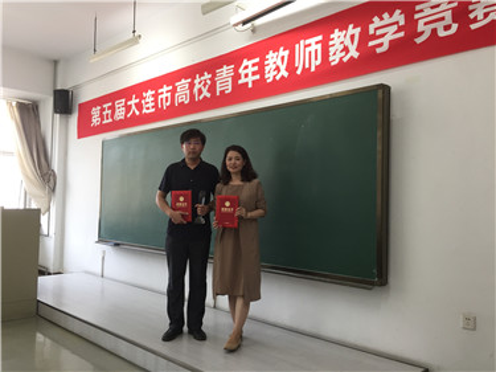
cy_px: 186
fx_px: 415
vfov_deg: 48.2
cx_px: 248
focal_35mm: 29
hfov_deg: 61.7
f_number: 2.2
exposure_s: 1/33
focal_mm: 4.15
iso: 50
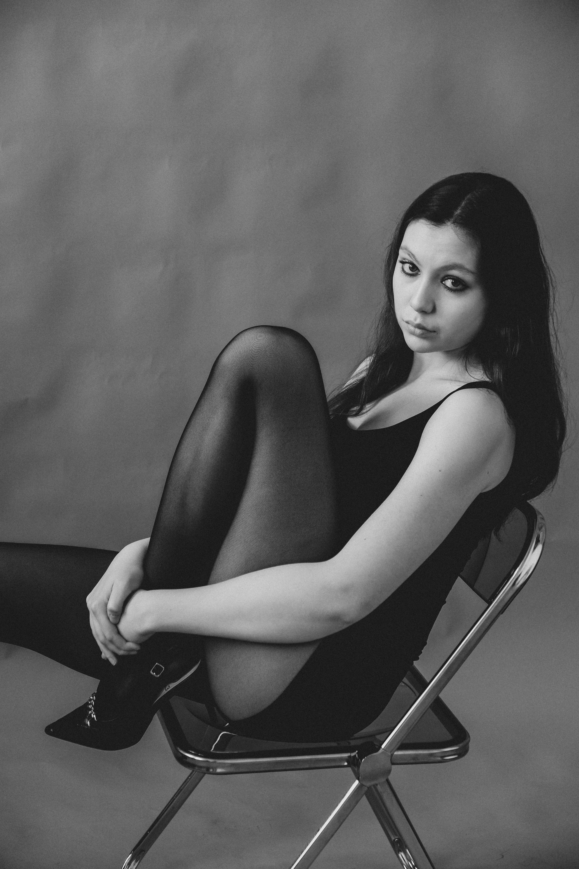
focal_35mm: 72
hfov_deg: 18.9
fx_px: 1737
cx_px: 290
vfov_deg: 28.1
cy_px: 434
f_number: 4
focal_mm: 48.4
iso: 400
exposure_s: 1/80
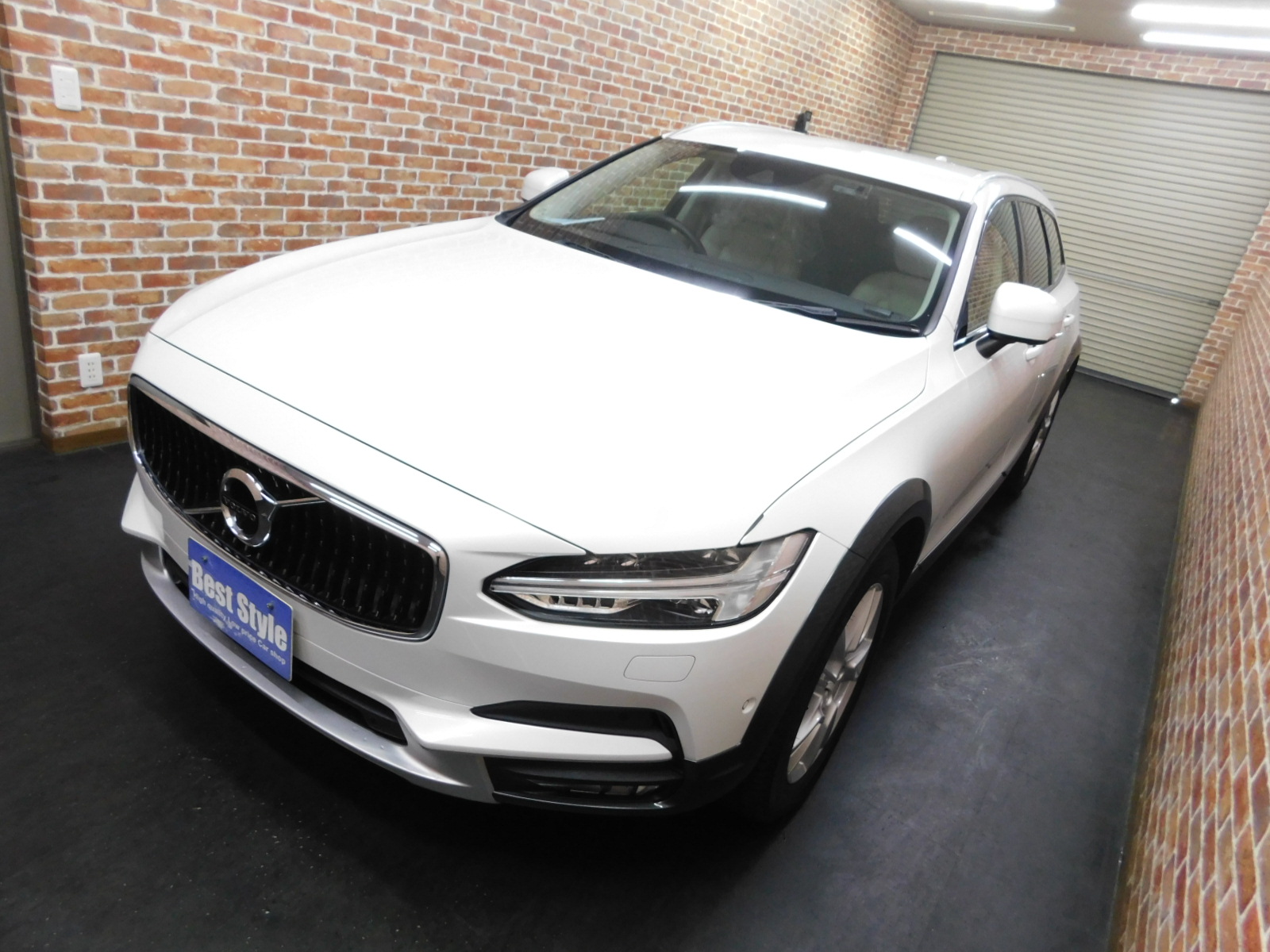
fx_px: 844
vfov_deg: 58.9
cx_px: 635
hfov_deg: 73.9
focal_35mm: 23
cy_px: 476
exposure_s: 1/30
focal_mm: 4
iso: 250
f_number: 3
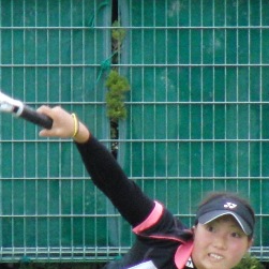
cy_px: 136
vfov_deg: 2.0
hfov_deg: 2.0
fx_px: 7851
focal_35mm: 893
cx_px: 198
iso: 400
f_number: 4.2
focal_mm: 70
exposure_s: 1/1000
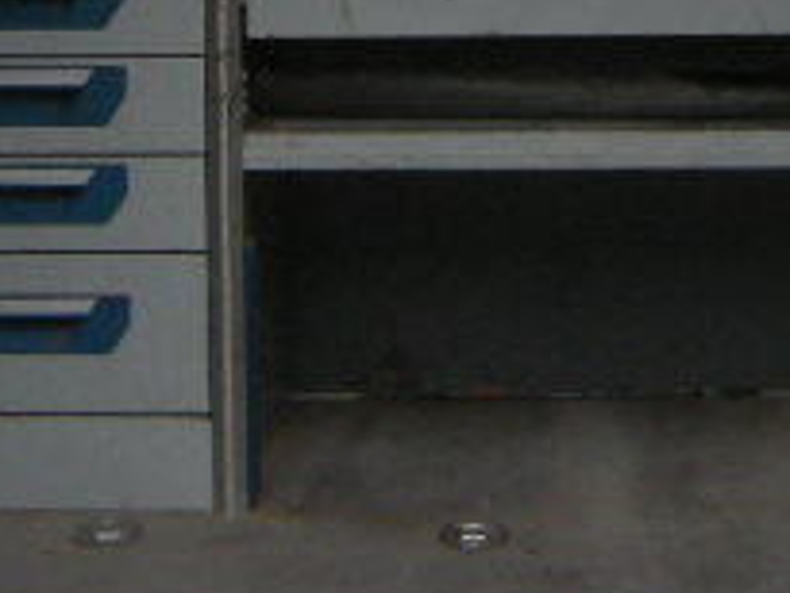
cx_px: 459
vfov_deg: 10.2
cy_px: -308
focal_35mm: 140
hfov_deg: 14.1
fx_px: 3197
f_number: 2.8
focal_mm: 4.7
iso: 224
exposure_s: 1/60
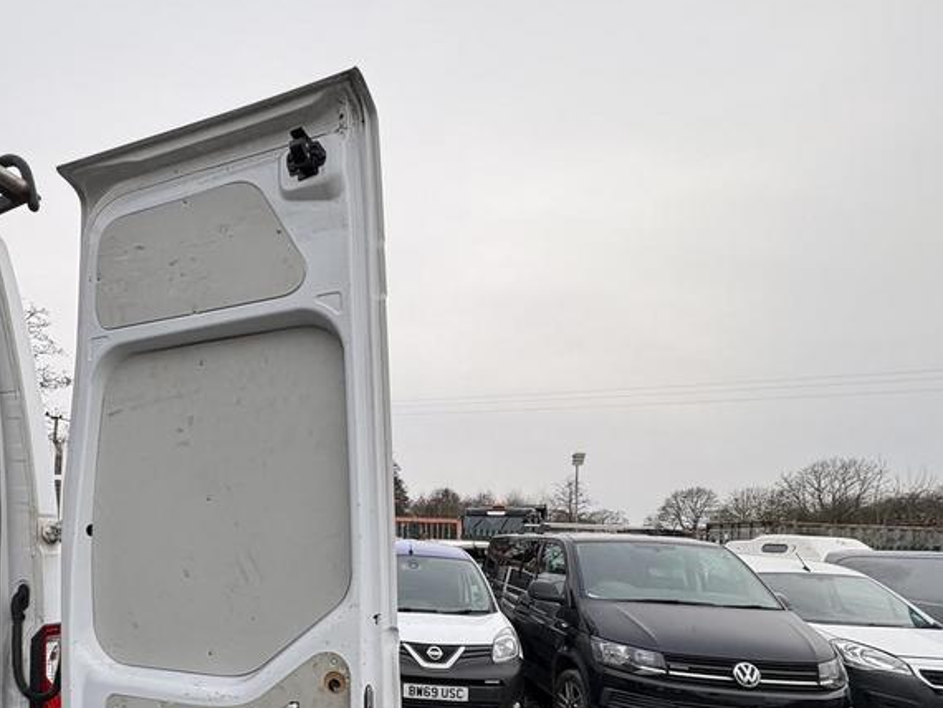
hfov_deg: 72.2
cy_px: 519
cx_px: 260
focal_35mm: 22
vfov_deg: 58.4
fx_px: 600
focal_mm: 2.22
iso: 40
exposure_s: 1/233
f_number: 2.2
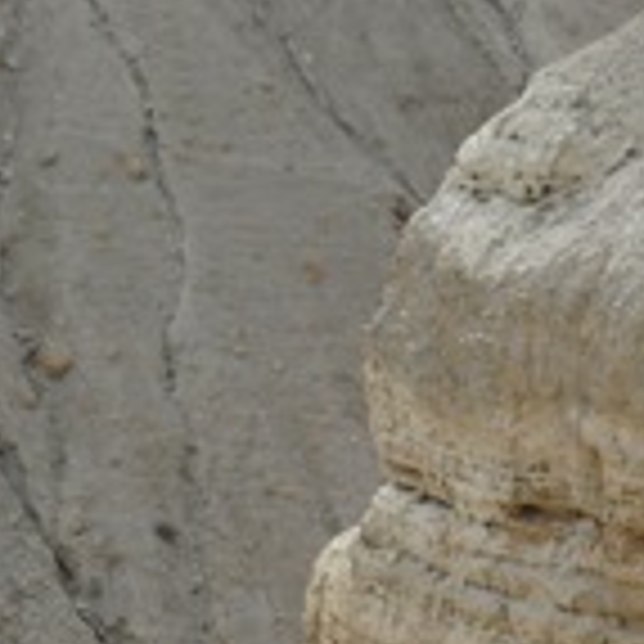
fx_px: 6125
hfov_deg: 6.0
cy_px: 608
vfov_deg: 6.0
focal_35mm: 291
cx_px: 811
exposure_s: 1/260
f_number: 4.7
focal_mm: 17.1
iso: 64
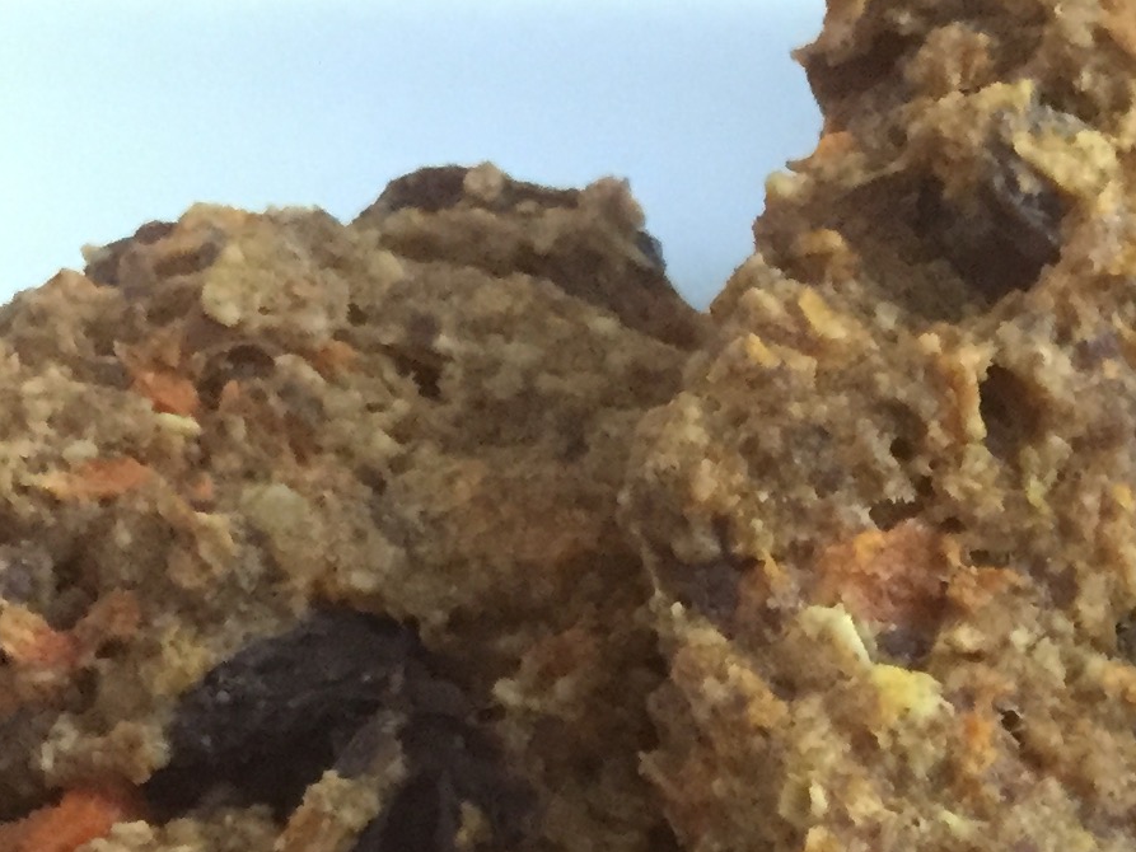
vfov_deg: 12.8
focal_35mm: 106
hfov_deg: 16.9
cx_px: 1687
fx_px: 3479
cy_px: 1485
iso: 320
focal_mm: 4.15
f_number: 2.2
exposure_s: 1/15
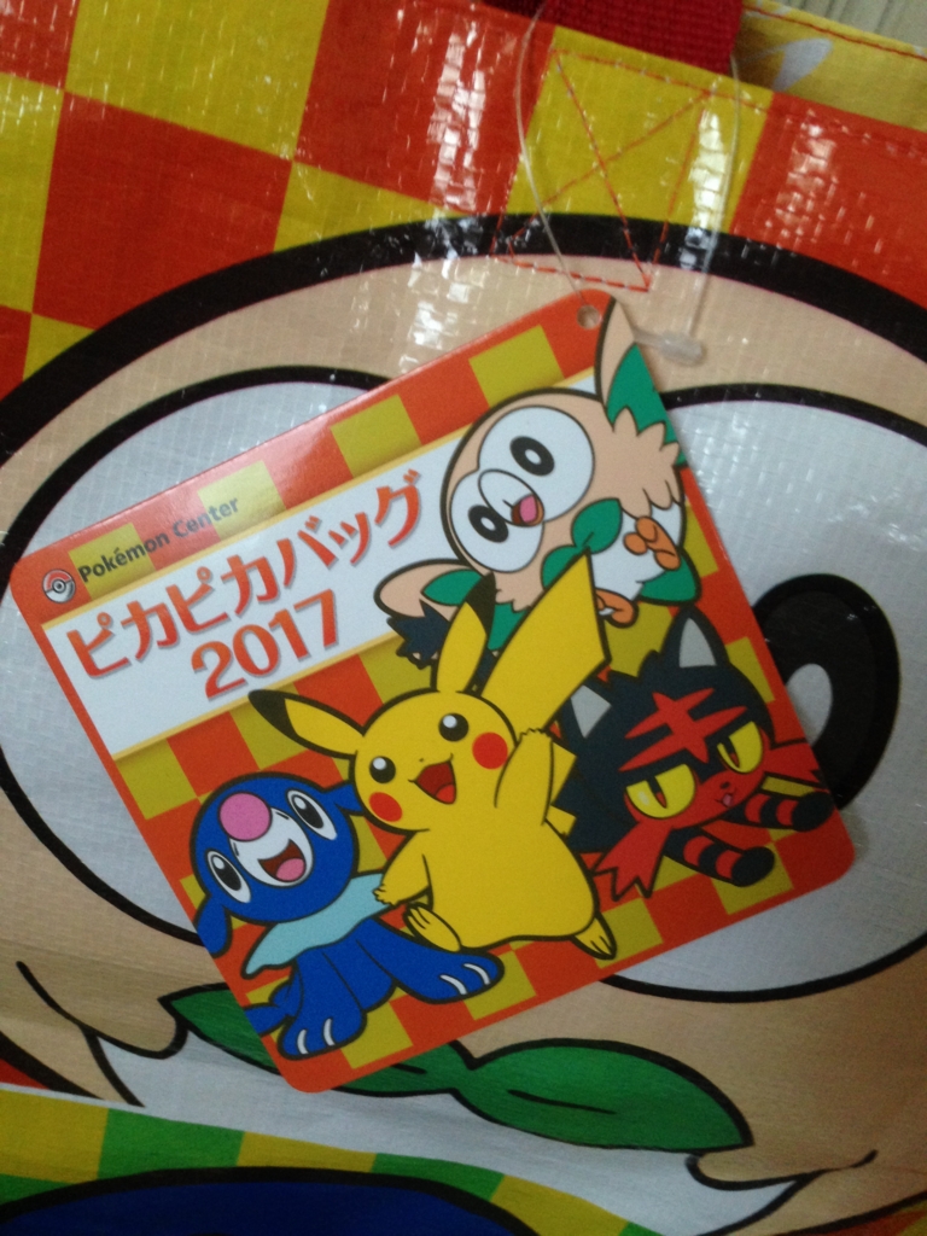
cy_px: 618
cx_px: 464
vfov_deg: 55.4
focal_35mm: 33
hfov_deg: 42.9
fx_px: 1178
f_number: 2.4
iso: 200
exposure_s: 1/20
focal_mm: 4.12
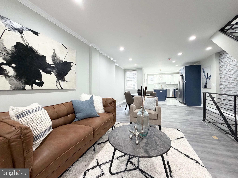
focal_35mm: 14
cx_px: 119
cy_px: 89
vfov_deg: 85.7
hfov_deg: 102.1
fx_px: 96
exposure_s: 1/60
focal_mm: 2.22
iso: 250
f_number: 2.2
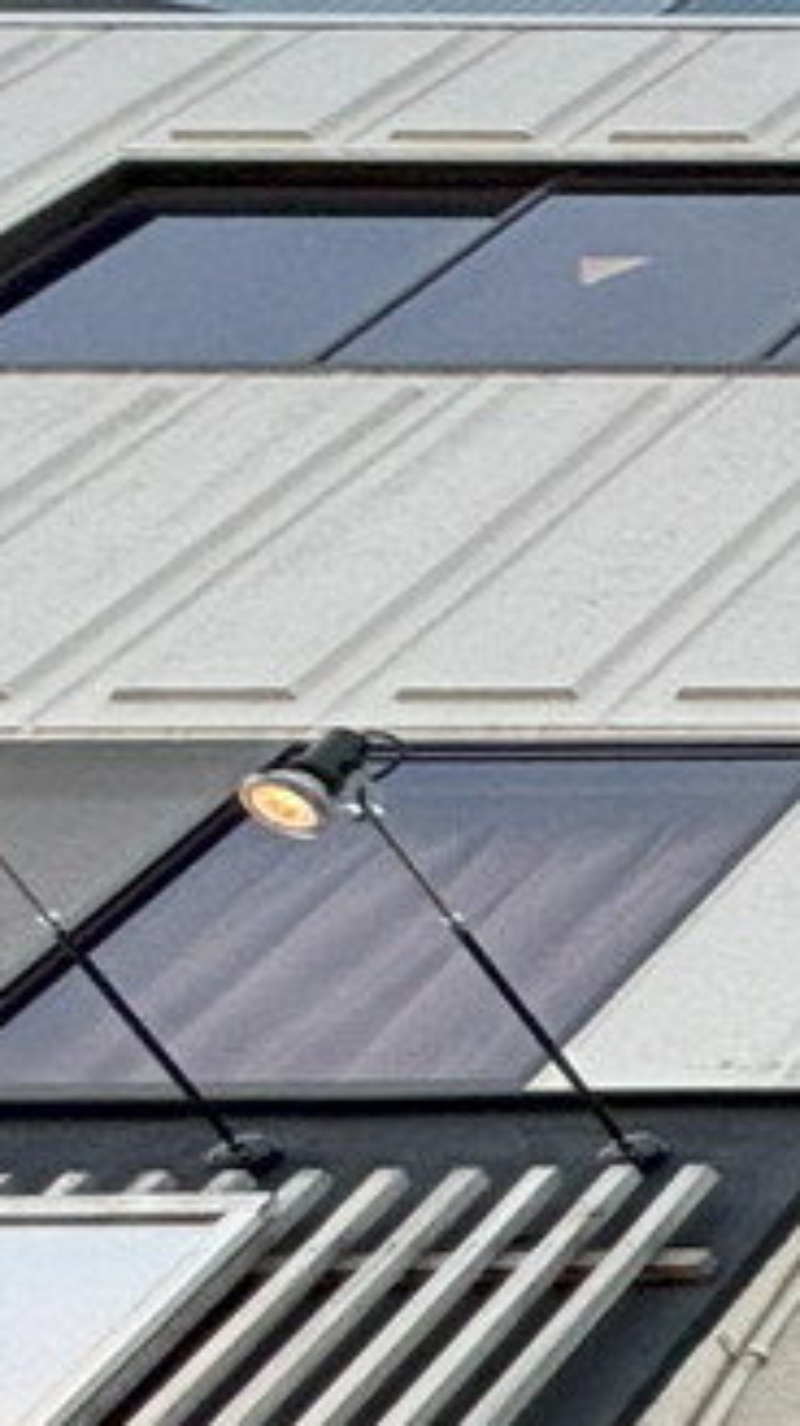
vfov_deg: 24.6
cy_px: 1361
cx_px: 3396
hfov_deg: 7.7
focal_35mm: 83
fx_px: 3137
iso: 25
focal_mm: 1.54
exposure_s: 1/152
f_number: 2.4
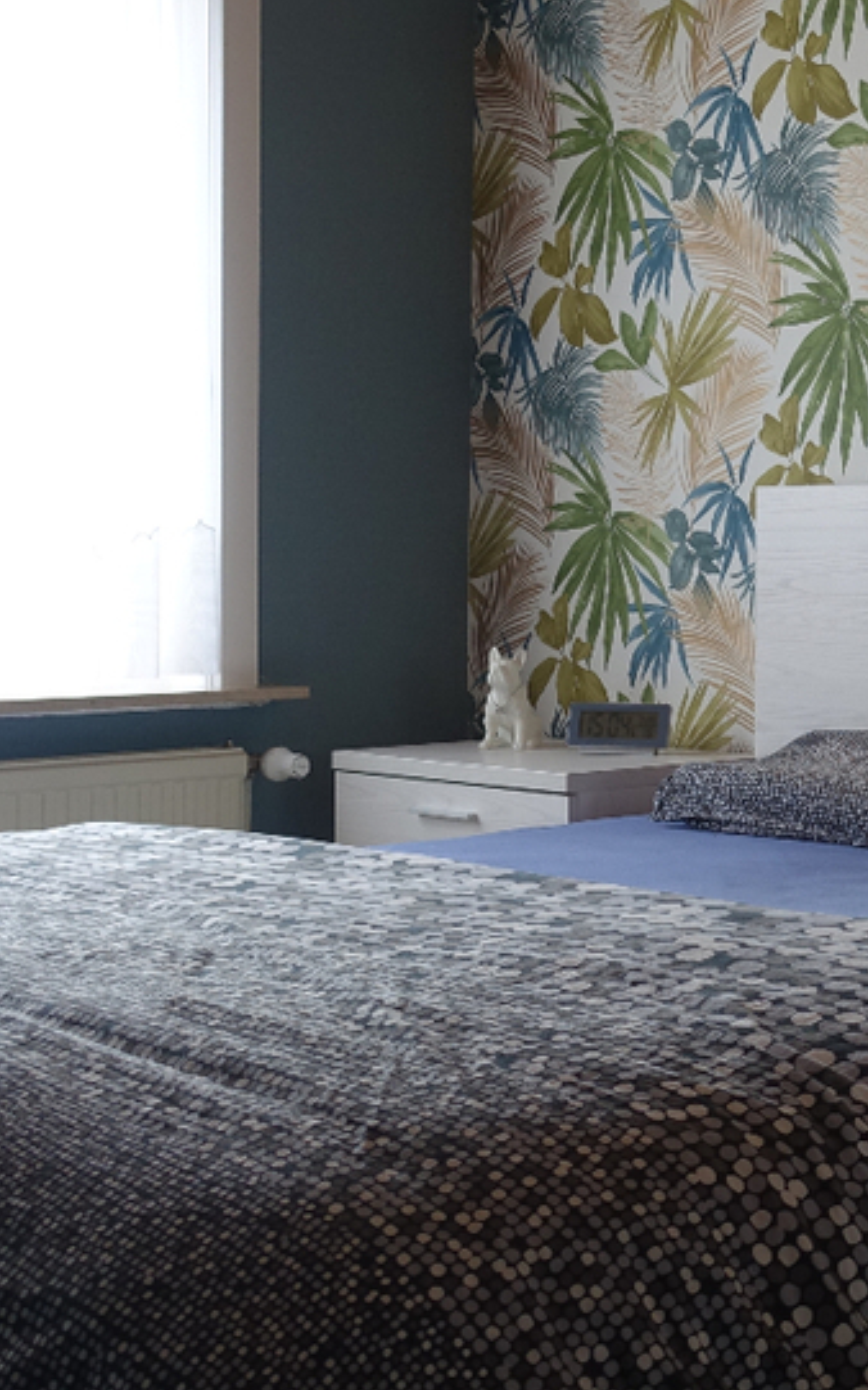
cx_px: 881
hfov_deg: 20.6
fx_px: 2309
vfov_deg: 33.4
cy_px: 591
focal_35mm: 61
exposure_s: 1/80
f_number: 2.8
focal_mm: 8.8
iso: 125
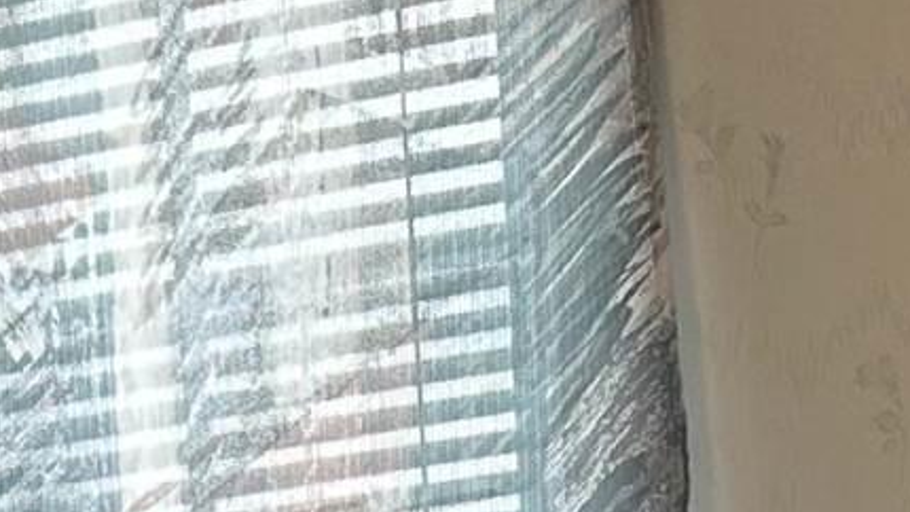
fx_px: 4513
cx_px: -552
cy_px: 1616
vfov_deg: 6.0
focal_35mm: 187
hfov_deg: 11.0
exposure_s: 1/189
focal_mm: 6.86
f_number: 1.78
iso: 64
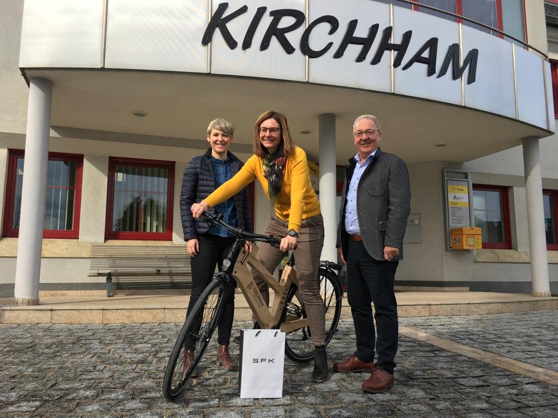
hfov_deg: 61.7
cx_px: 279
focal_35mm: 29
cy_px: 209
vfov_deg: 48.2
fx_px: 467
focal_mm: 4.15
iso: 25
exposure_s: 1/761
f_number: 2.2
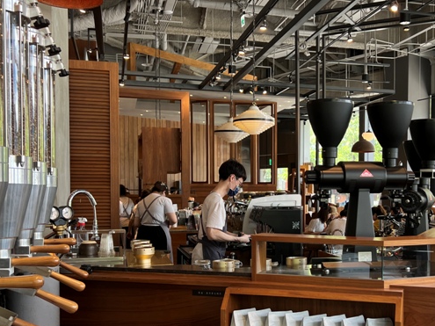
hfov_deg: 44.3
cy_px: 200
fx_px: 528
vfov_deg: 34.2
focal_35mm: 42
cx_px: 284
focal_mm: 5.7
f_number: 1.5
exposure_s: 1/121
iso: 80
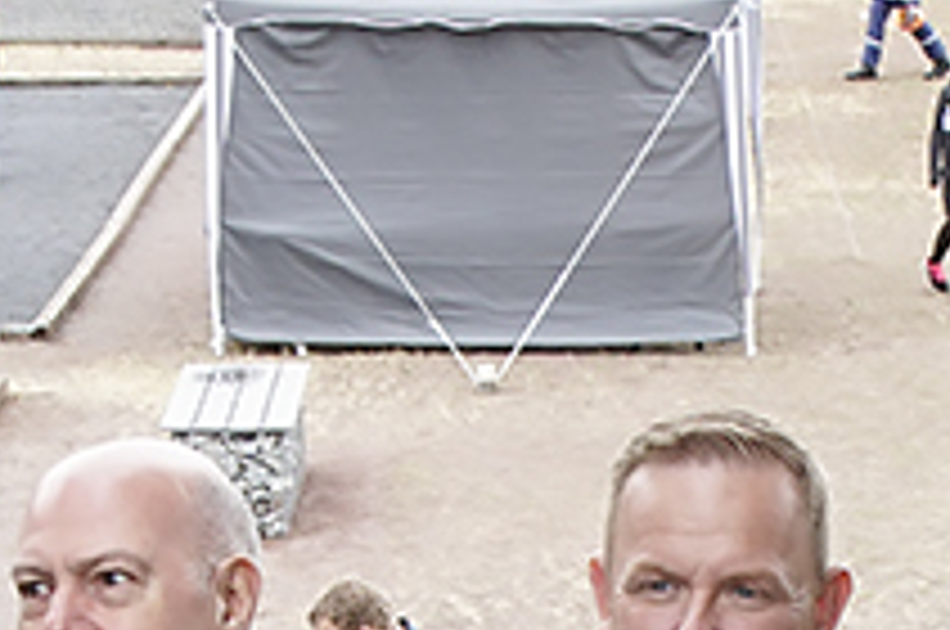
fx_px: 4506
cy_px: 1364
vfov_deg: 7.6
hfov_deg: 12.0
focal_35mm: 171
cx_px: 743
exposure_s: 1/100
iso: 400
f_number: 7.1
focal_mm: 20
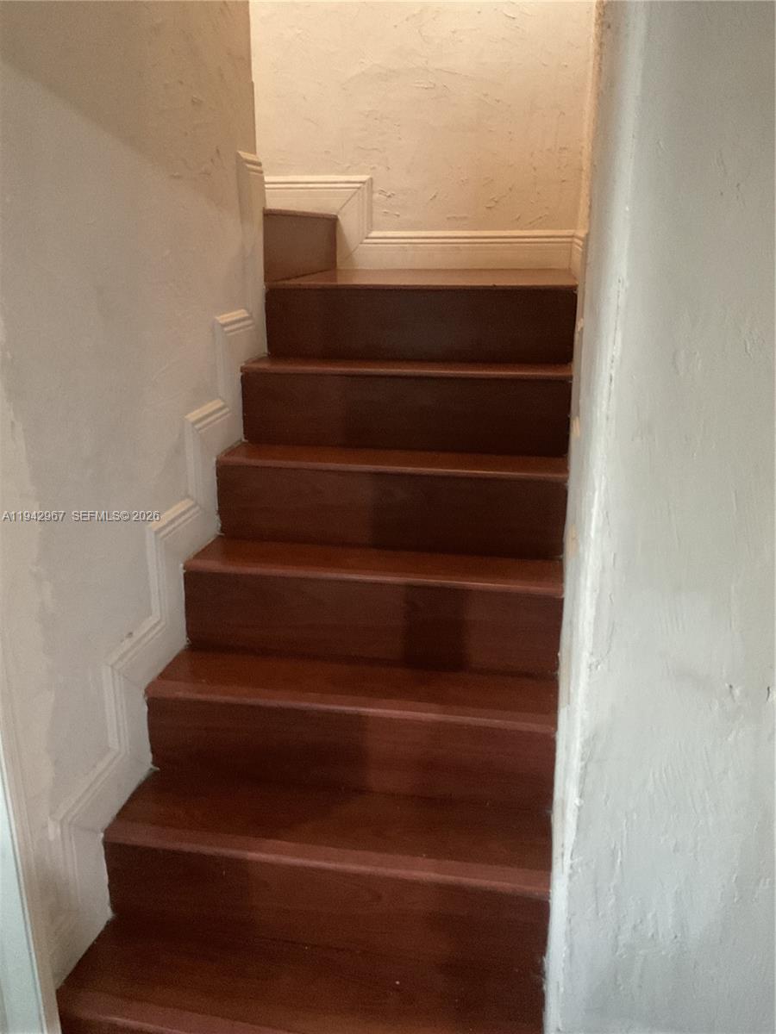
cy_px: 517
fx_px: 867
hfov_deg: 48.2
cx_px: 388
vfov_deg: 61.7
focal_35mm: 29
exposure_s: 1/24
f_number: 1.8
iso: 500
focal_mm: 3
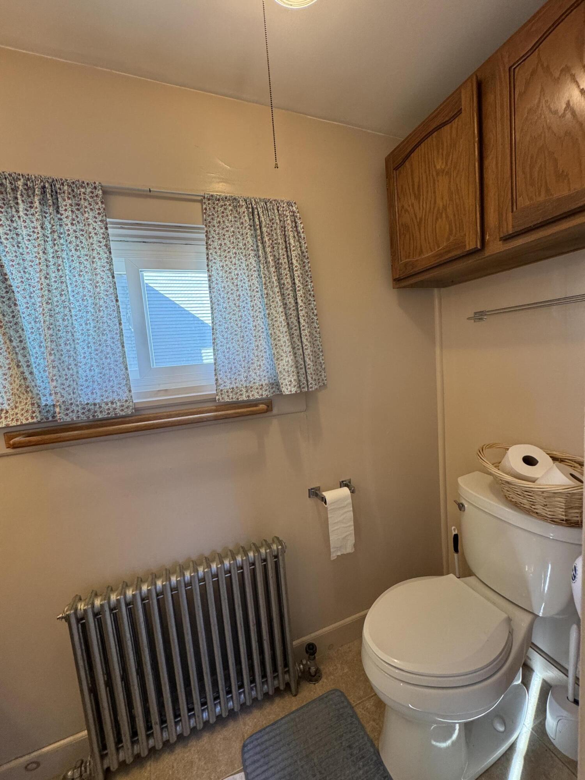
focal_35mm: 14
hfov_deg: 85.7
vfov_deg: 102.1
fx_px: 315
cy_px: 390
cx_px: 292
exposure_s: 1/120
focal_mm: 2.22
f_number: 2.2
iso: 250
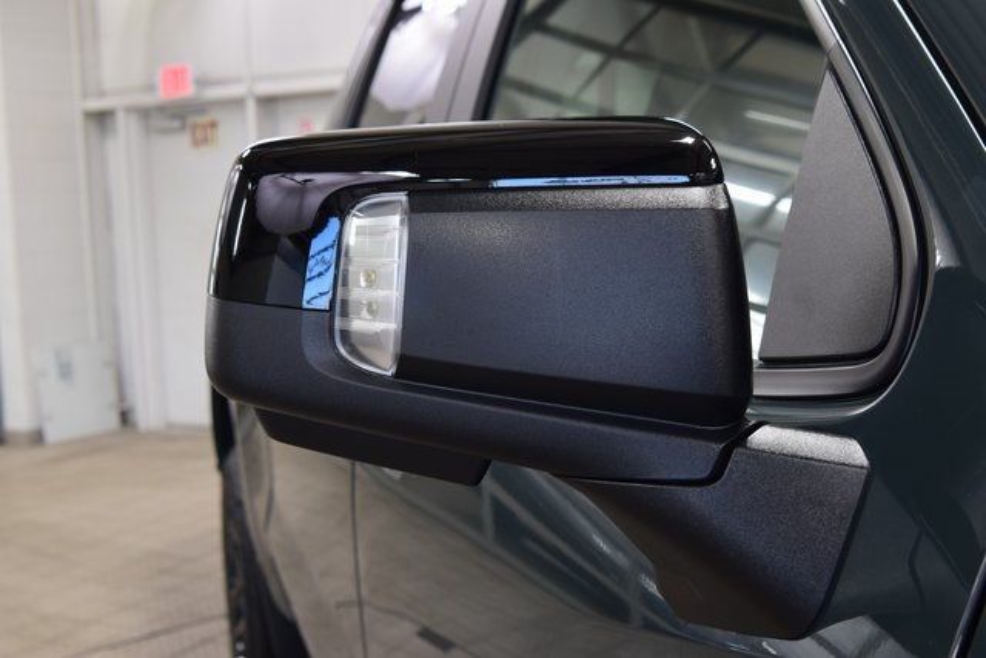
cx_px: 493
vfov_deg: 28.1
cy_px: 329
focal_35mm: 48
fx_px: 1315
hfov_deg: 41.1
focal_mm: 32
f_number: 6.3
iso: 450
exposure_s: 1/15
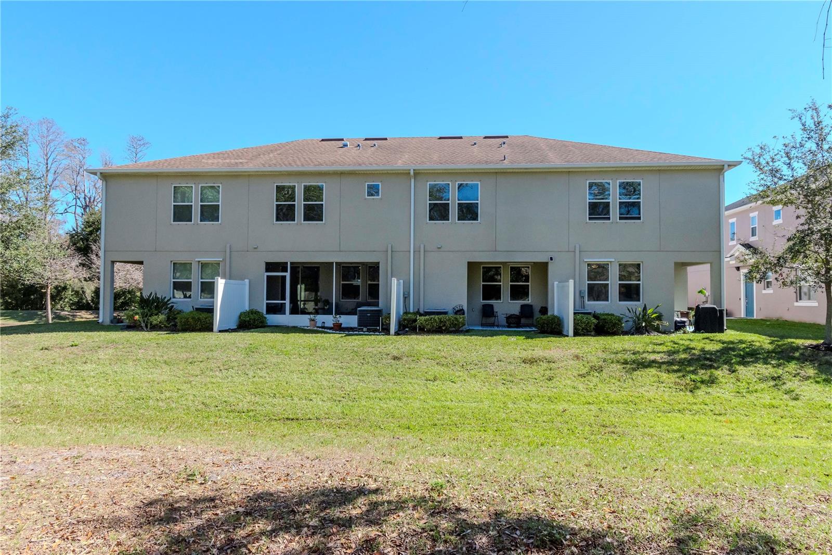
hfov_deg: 85.4
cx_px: 416
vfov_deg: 63.2
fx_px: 451
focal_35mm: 20
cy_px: 278
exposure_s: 1/1600
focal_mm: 13
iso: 500
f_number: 8
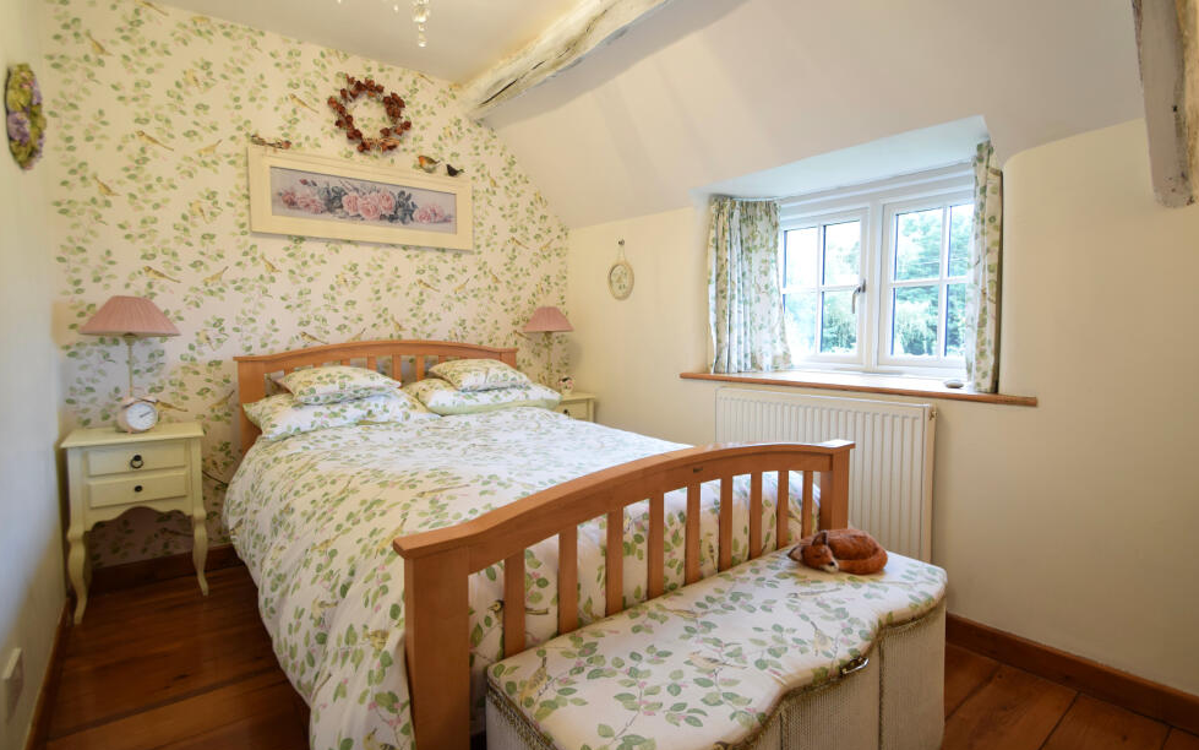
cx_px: 615
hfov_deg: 97.8
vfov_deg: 71.2
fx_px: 523
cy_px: 360
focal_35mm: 16
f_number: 4.5
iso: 500
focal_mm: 10
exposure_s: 1/15
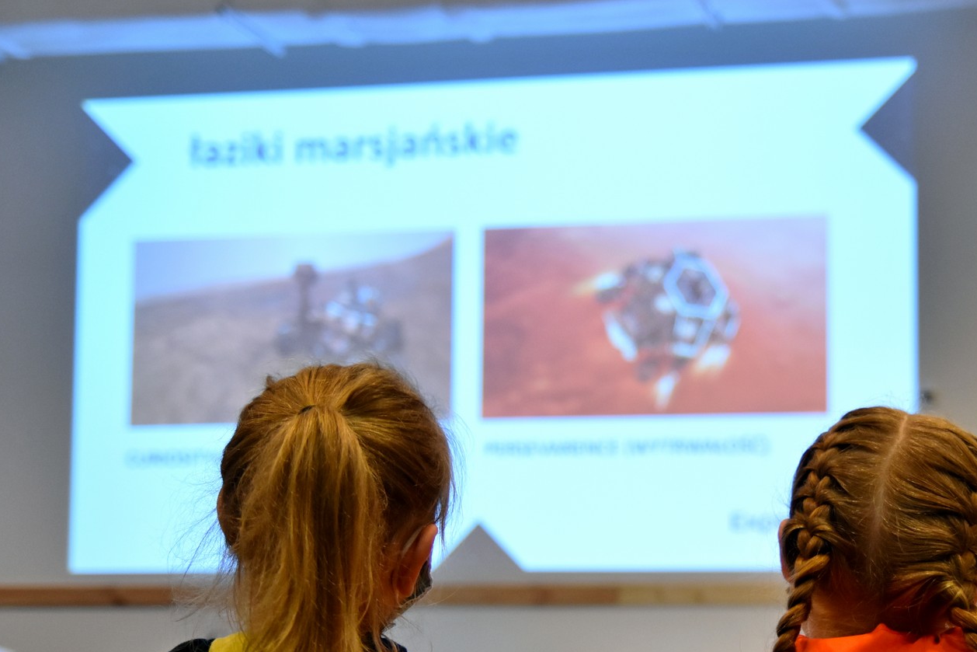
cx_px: 726
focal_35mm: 83
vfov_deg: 16.4
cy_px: 443
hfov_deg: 24.2
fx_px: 2253
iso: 1000
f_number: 2.8
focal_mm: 34
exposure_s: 1/125
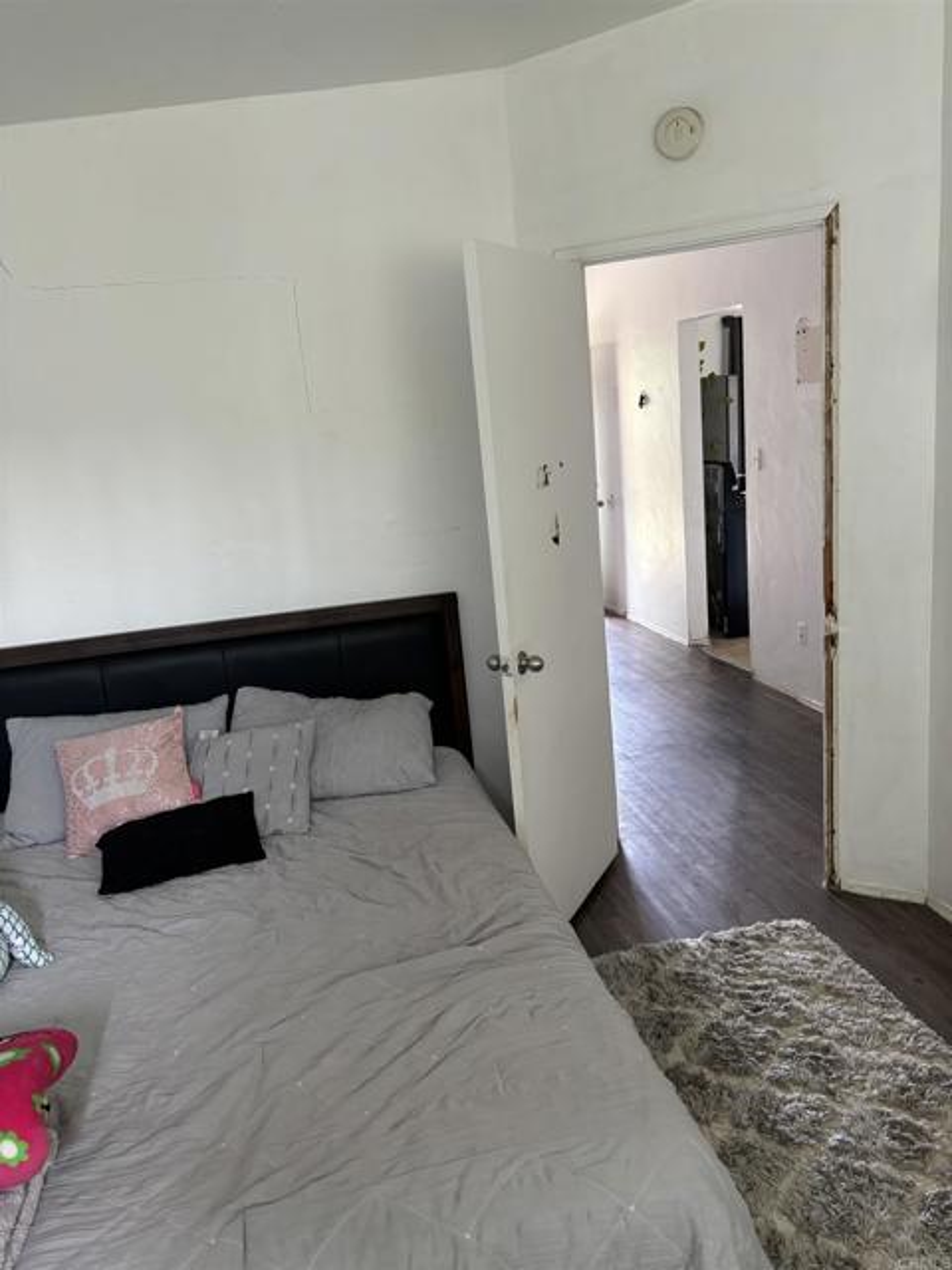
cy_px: 635
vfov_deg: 67.3
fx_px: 953
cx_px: 476
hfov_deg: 53.1
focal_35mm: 26
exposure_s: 1/60
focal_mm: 5.96
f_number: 1.6
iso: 200
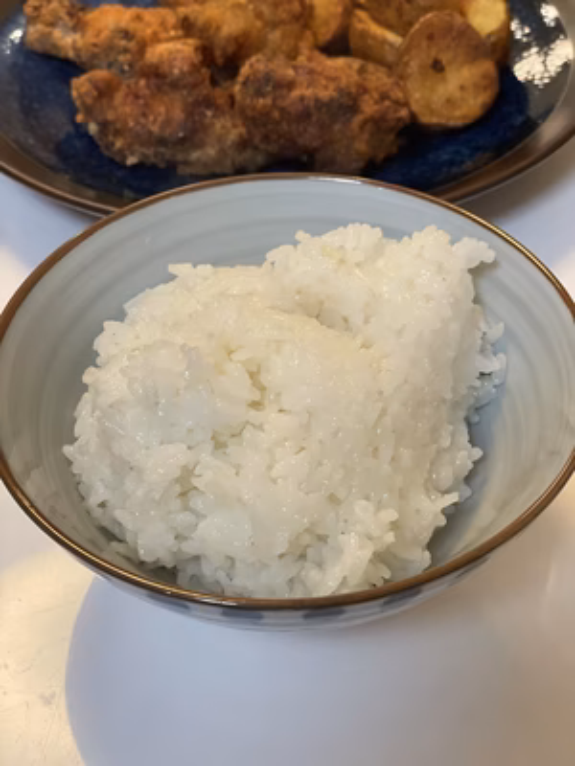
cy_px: 383
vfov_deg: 36.8
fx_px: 1152
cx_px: 288
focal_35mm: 52
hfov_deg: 28.0
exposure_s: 1/100
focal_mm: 6
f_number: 2
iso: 160
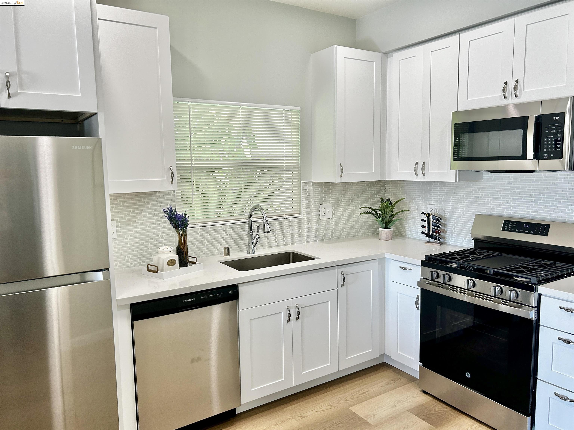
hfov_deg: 67.3
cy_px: 215
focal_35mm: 26
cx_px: 287
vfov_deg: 53.1
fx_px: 431
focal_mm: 5.7
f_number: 1.5
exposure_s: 1/120
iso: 64
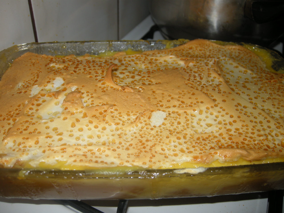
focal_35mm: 35
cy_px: 106
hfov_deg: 52.6
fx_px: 287
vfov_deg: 40.7
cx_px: 142
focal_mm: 7.5
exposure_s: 1/60
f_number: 2.7
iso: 64
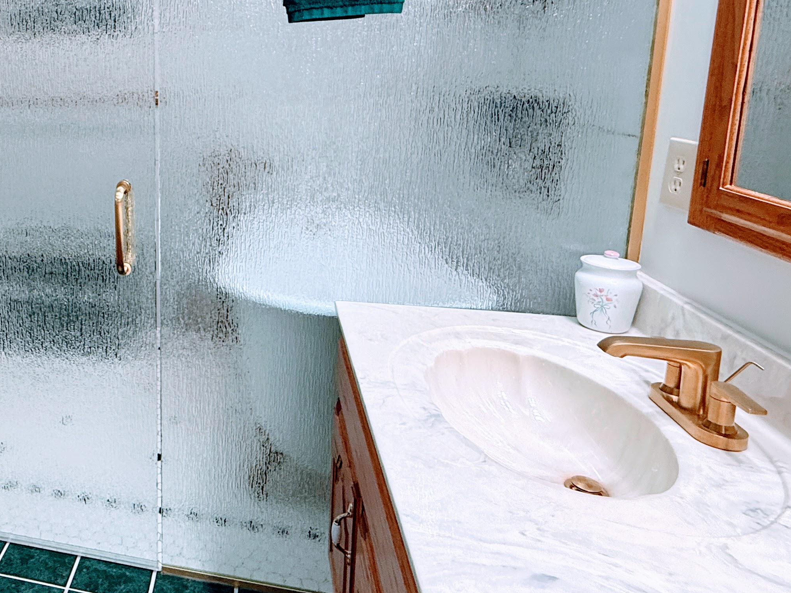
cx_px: 86
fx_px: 640
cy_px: 173
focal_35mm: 28
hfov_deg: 55.4
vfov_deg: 48.4
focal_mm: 2.22
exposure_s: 1/120
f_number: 2.2
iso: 160
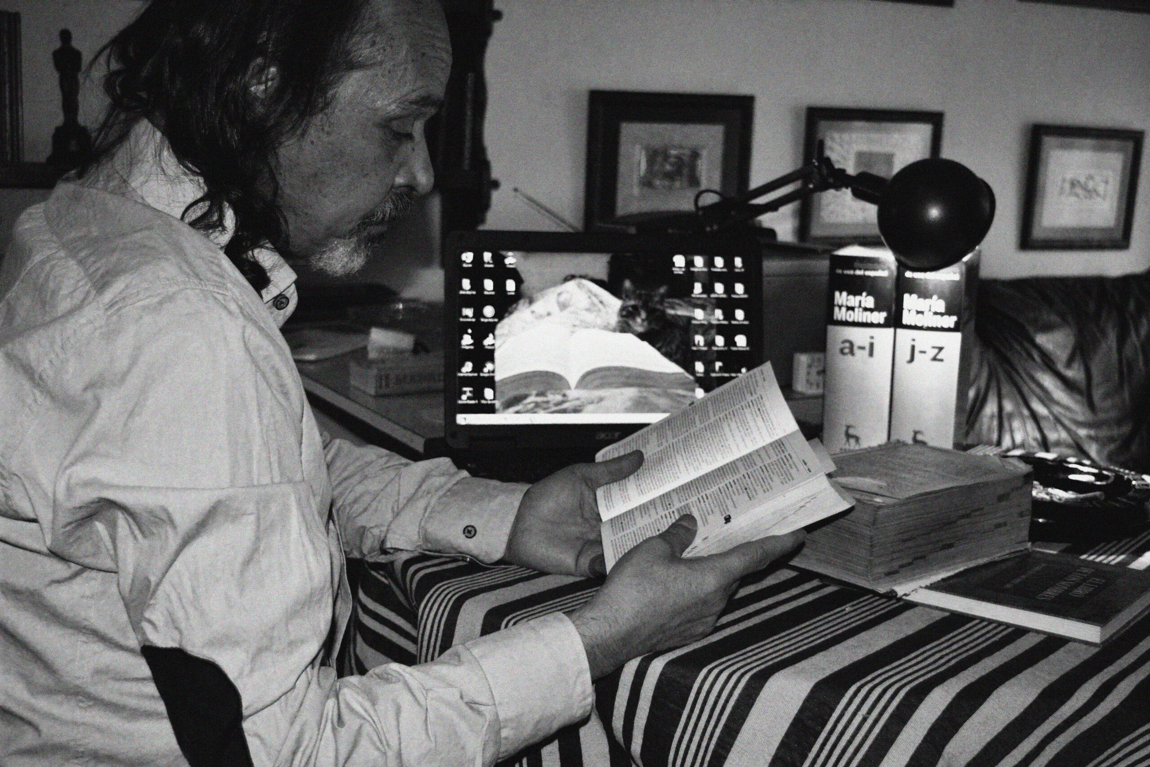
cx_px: 575
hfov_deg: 46.4
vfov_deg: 31.9
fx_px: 1342
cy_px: 384
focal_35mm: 42
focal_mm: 28
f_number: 4.2
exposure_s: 1/60
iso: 1400
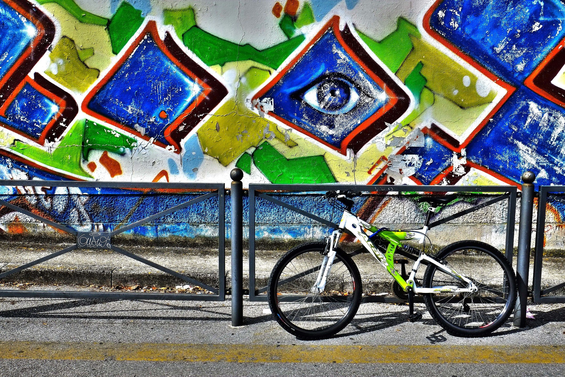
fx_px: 502
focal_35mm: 32
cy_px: 188
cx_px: 282
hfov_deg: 58.7
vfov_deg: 41.1
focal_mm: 21.4
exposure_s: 1/450
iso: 250
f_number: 11
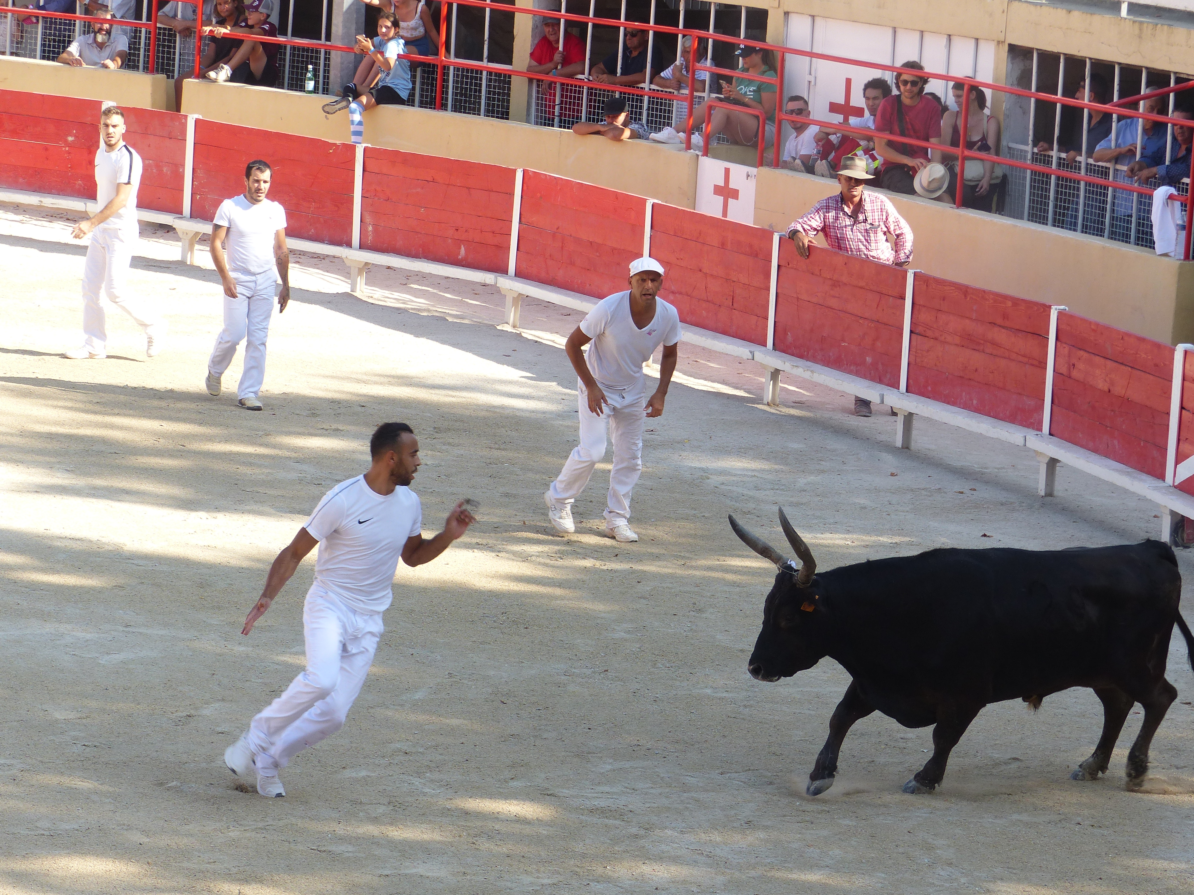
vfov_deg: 9.0
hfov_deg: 12.0
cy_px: 448
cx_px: 597
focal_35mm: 165
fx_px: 5691
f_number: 4
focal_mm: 29.6
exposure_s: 1/400
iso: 100
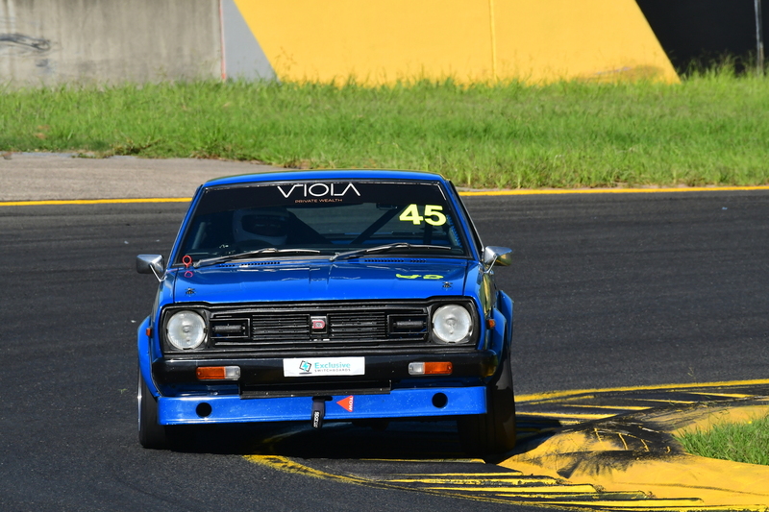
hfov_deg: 3.3
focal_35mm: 630
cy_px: 256
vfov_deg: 2.2
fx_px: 13454
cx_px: 384
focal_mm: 420
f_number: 13
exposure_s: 1/640
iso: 500
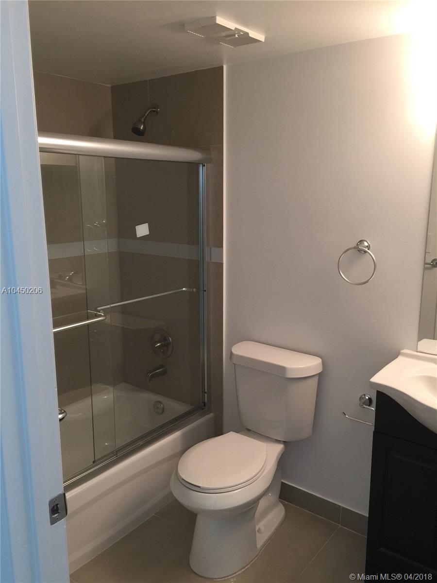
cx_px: 218
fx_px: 488
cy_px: 292
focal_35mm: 29
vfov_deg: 61.7
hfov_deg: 48.2
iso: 64
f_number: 2.2
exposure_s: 1/15
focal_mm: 4.15
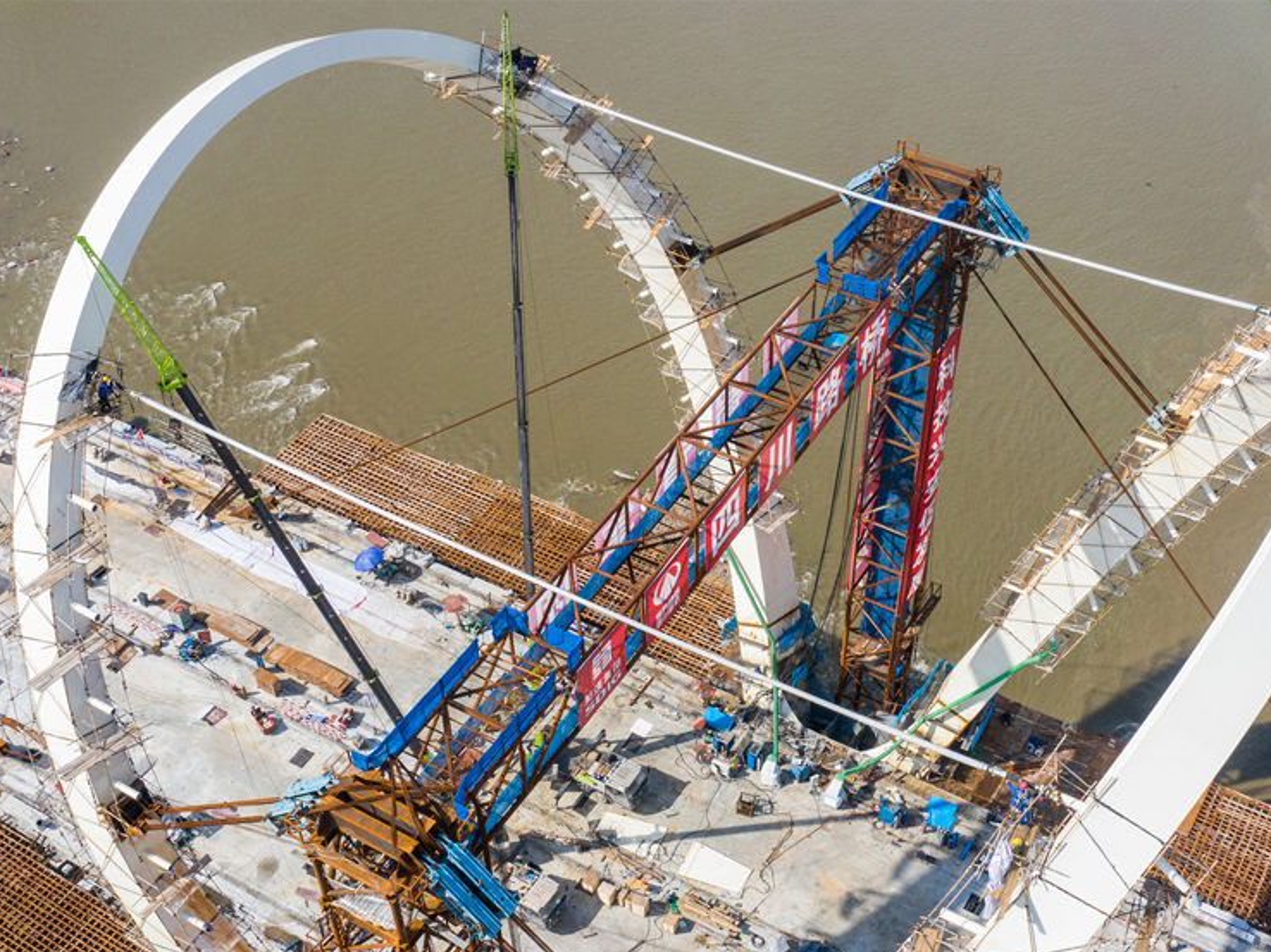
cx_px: 715
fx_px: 1138
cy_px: 485
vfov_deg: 45.4
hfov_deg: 58.2
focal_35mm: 31
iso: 100
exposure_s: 1/500
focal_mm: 10.26
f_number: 5.6
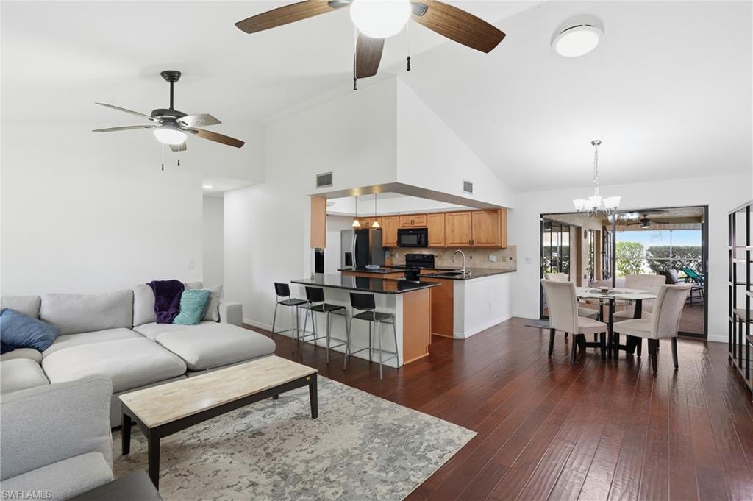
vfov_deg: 73.7
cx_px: 376
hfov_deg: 96.8
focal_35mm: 16
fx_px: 334
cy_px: 250
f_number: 9
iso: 200
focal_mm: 16
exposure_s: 1/25
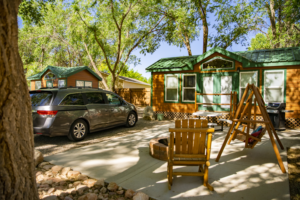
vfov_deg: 53.1
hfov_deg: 73.7
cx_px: 150
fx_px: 200
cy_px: 100
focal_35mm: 24
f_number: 2.8
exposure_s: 1/2500
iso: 800
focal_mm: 24
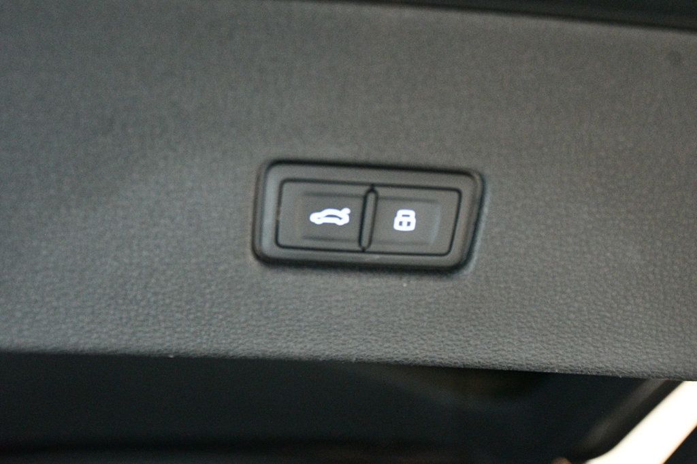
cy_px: 232
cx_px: 348
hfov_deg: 33.4
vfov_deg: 22.6
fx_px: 1161
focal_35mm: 60
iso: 8000
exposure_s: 1/60
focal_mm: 40
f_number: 4.5
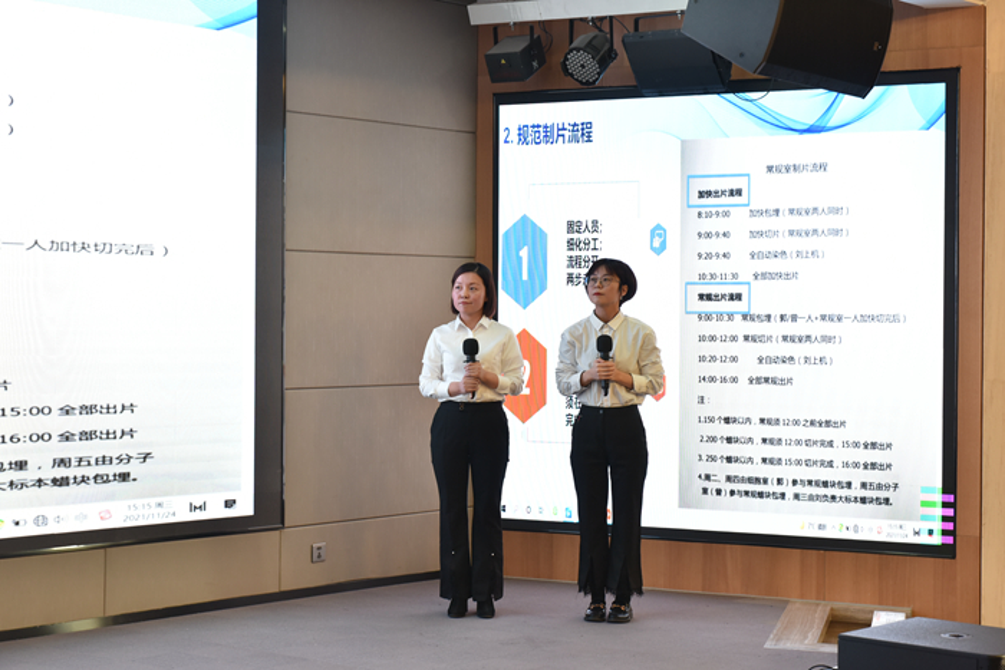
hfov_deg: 28.8
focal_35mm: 70
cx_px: 502
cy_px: 335
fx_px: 1954
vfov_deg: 19.5
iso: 1000
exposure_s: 1/100
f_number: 5
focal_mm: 70
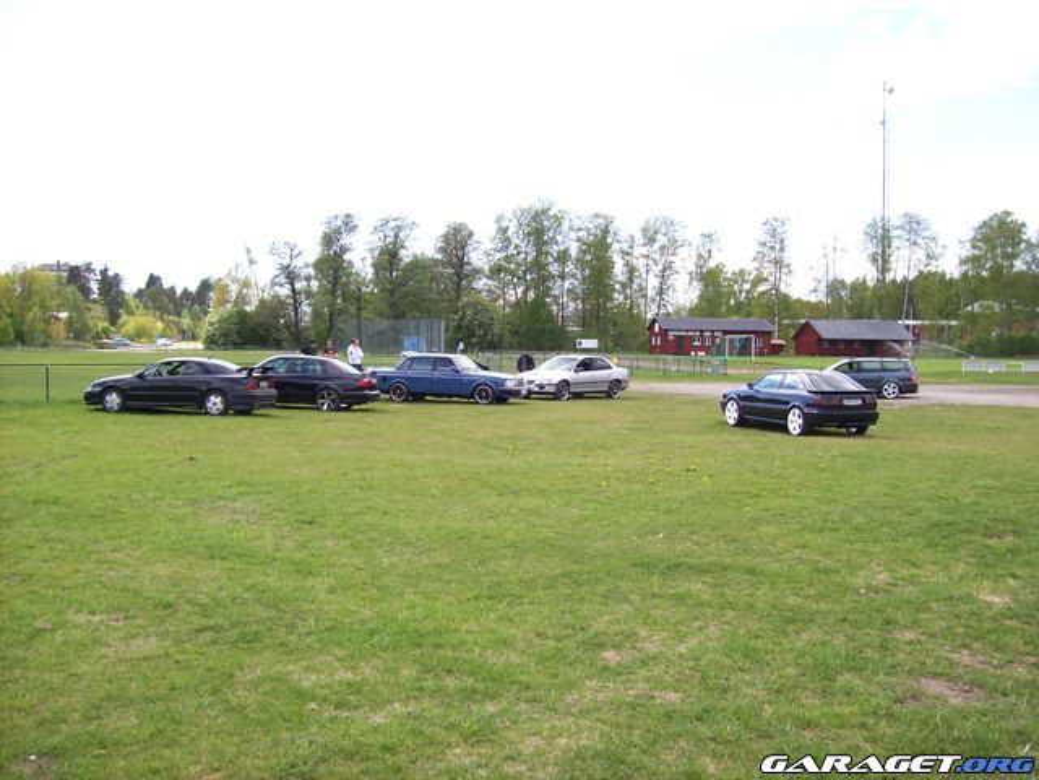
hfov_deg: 51.4
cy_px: 390
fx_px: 1081
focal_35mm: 36
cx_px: 520
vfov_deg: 39.7
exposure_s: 1/565
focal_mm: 6
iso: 80
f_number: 2.7
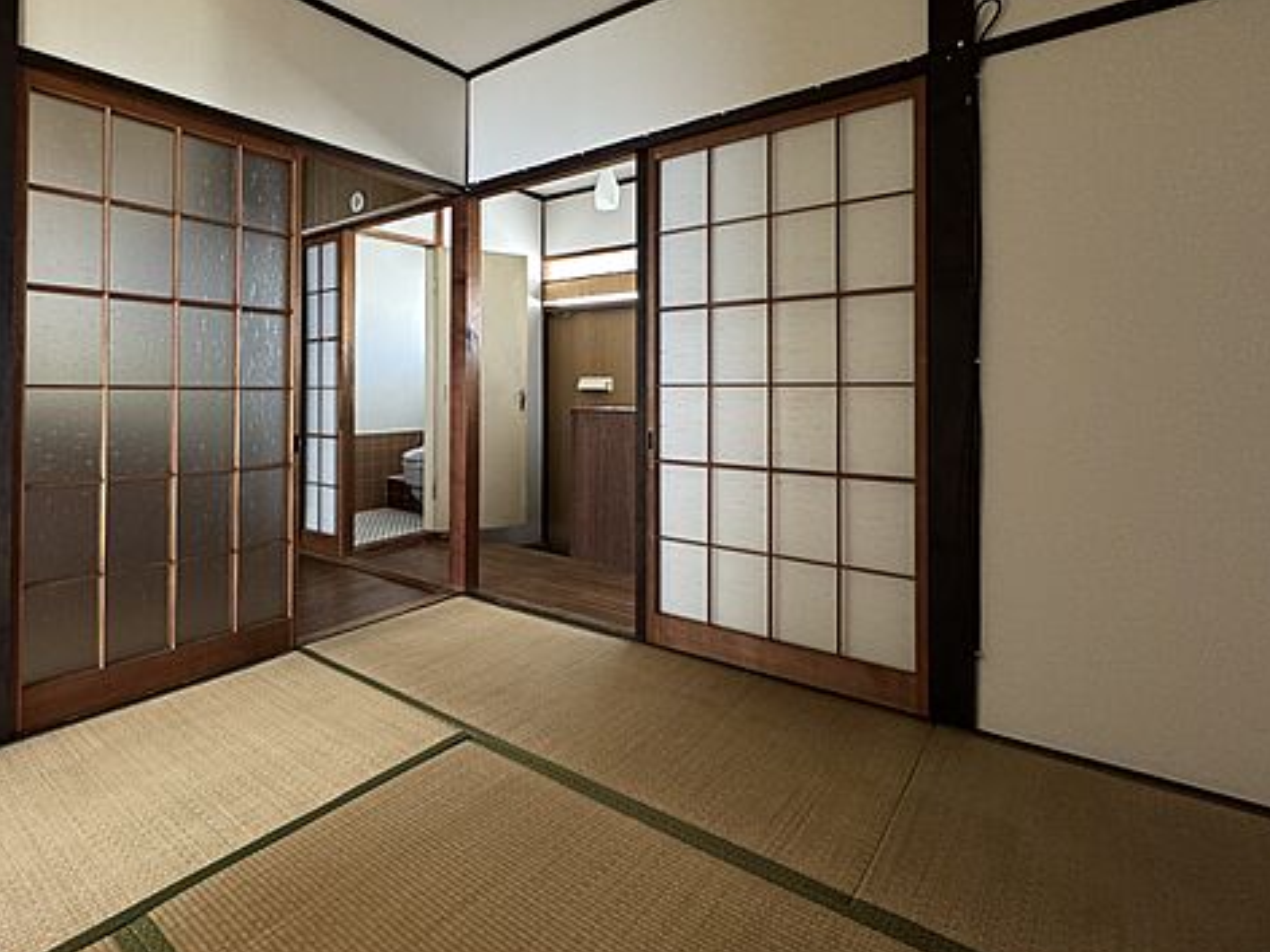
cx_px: 465
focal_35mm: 19
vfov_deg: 68.1
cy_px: 385
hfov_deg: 82.8
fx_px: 697
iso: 500
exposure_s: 1/60
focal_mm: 2.22
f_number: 2.2
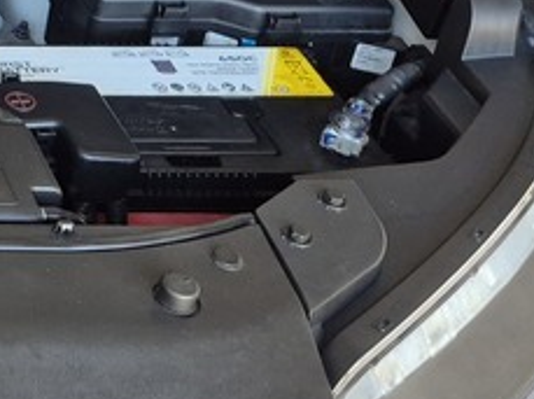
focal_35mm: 103
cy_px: -201
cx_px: -532
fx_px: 1586
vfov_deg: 13.5
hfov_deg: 15.4
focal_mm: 5.4
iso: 160
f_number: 1.8
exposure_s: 1/180
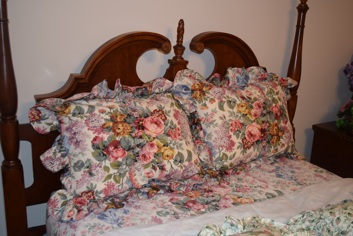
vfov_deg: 34.3
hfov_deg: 49.5
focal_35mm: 39
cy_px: 118
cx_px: 176
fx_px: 383
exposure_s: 1/60
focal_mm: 26
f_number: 4
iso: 900
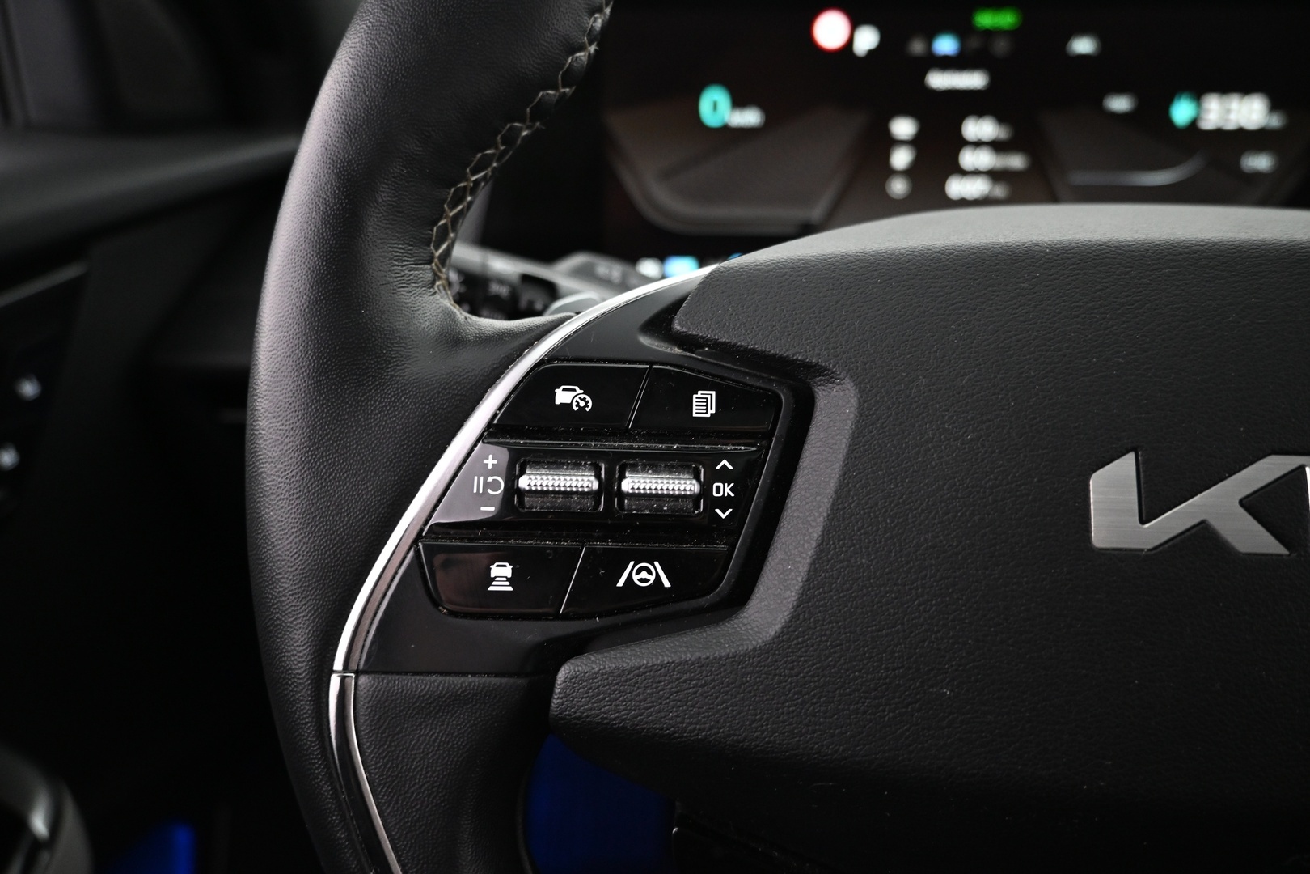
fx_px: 873
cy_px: 437
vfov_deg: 53.1
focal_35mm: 24
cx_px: 655
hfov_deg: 73.7
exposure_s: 1/20
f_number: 3.5
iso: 1600
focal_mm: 16
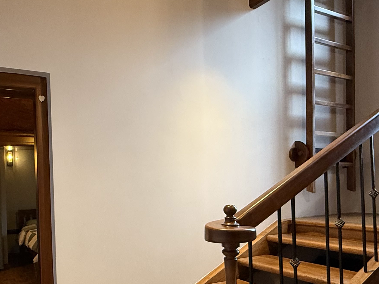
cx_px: 118
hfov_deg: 55.3
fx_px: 350
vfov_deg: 43.4
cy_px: 195
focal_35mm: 32
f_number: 2.2
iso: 320
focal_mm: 2.22
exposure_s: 1/50
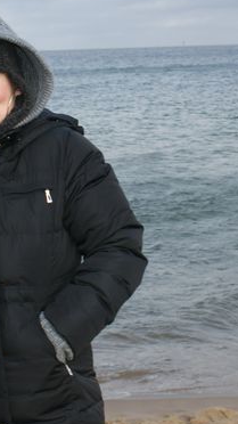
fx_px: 1157
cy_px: 168
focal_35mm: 103
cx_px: 65
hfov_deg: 11.7
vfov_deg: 20.7
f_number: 5.6
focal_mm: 28
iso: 100
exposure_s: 1/160
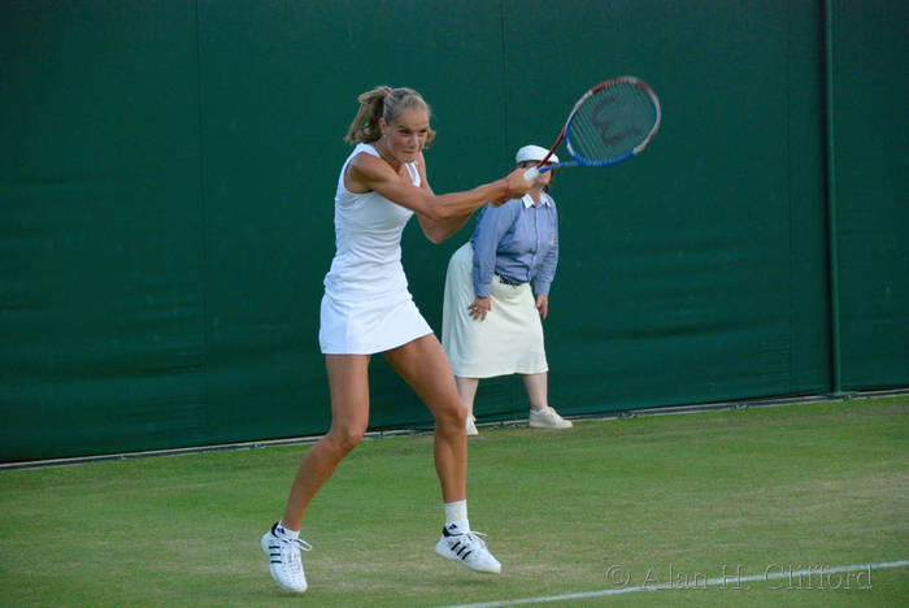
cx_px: 454
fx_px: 3980
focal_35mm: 158
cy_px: 304
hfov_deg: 13.0
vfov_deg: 8.7
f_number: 5.6
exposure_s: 1/320
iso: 560
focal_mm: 105
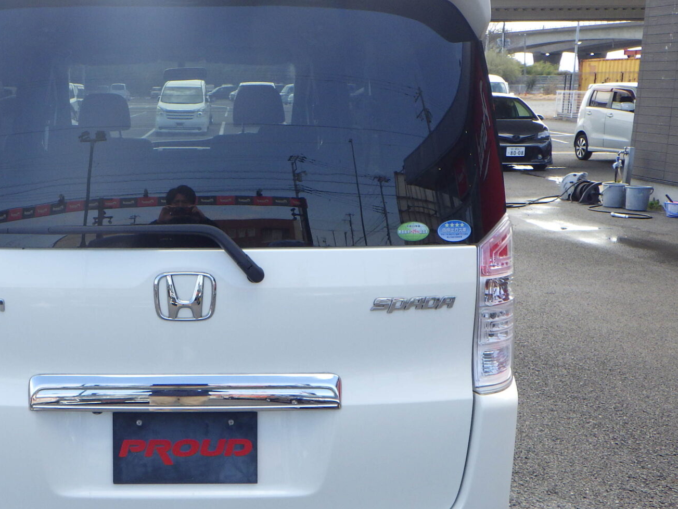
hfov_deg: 41.8
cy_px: 300
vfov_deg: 32.8
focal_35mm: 44
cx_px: 181
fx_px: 862
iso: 125
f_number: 4.2
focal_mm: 5
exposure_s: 1/250
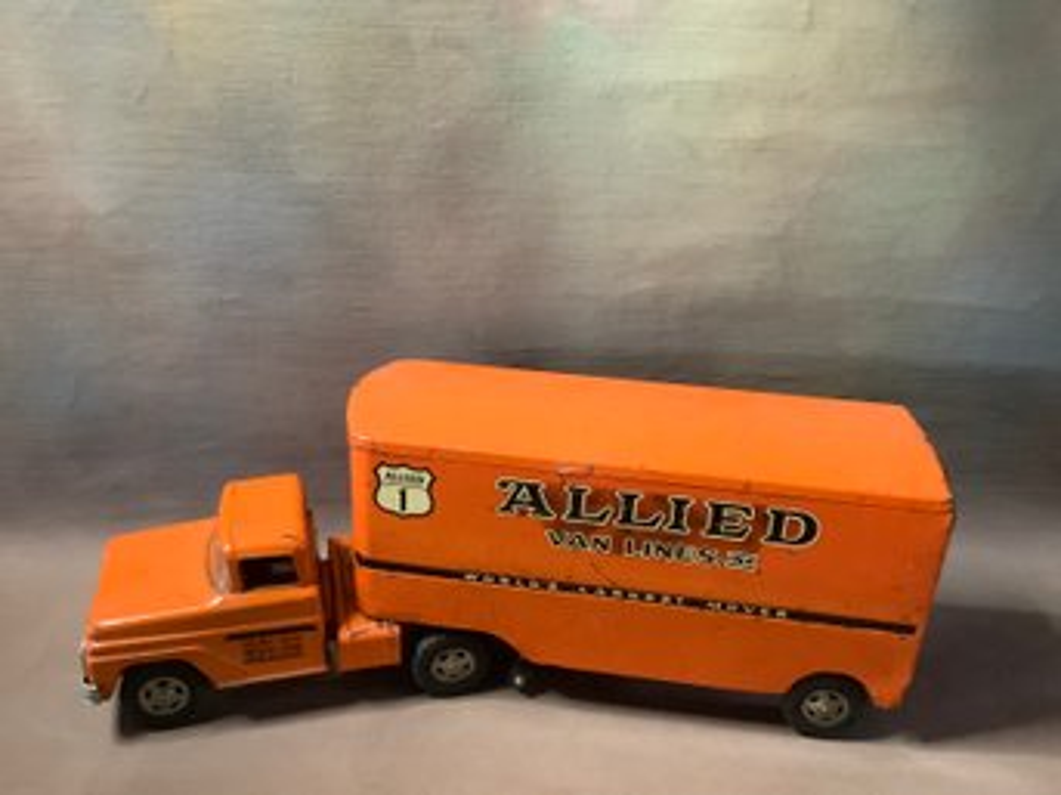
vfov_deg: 45.4
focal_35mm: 31
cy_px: 398
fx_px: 950
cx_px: 530
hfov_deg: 58.4
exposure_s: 1/30
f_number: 2.4
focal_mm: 3.3
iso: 640
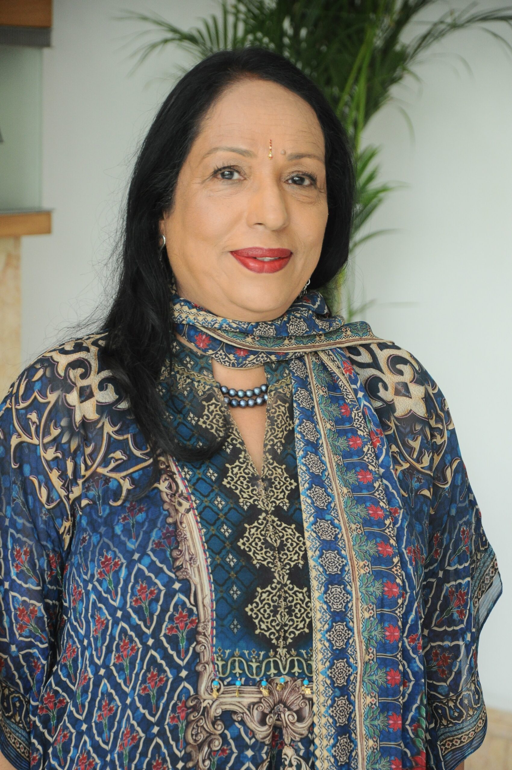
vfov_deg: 16.1
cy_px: 385
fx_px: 2727
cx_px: 256
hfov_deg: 10.7
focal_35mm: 128
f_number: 6.3
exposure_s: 1/125
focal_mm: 85
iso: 800
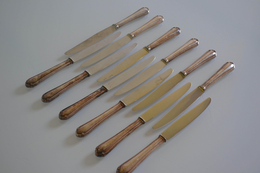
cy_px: 86
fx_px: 347
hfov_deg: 41.1
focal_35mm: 48
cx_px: 130
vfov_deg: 28.1
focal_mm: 32
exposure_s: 1/20
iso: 400
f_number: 4.8
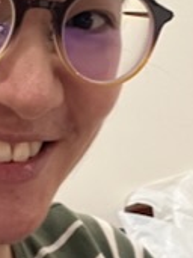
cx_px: 106
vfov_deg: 17.6
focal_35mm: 112
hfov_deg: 13.2
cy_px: 155
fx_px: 834
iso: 320
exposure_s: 1/30
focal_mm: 2.71
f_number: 2.2
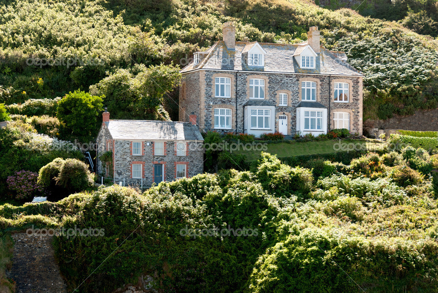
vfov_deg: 13.1
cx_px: 219
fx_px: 1279
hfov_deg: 19.4
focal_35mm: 105
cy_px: 146
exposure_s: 1/200
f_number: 5
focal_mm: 70
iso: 100
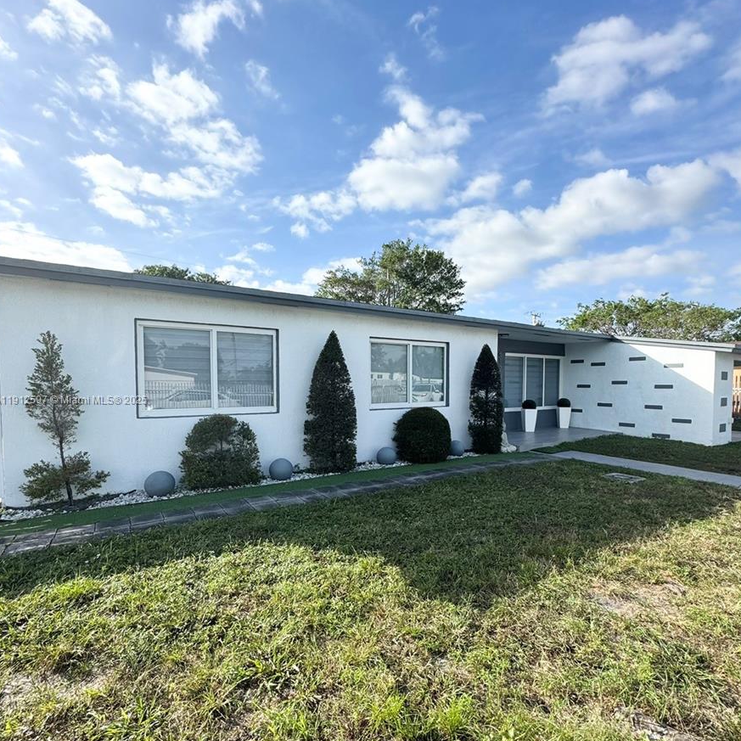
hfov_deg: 84.0
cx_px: 373
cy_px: 401
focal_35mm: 17
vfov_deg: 83.8
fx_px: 412
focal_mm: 2.22
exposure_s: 1/1477
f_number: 2.2
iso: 40
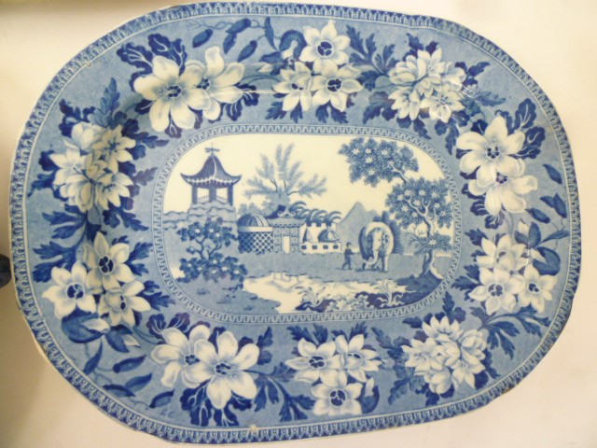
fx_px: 500
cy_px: 224
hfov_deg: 61.7
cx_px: 298
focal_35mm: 29
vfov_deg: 48.2
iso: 200
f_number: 3.3
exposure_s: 1/30
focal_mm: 5.2
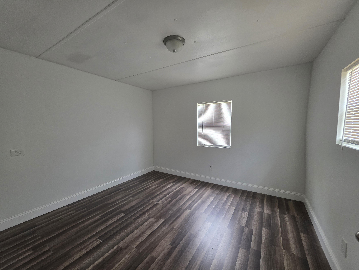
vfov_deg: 89.9
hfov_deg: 106.2
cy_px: 135
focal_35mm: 13
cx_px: 180
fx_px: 135
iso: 200
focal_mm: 2.2
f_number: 1.9
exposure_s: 1/120
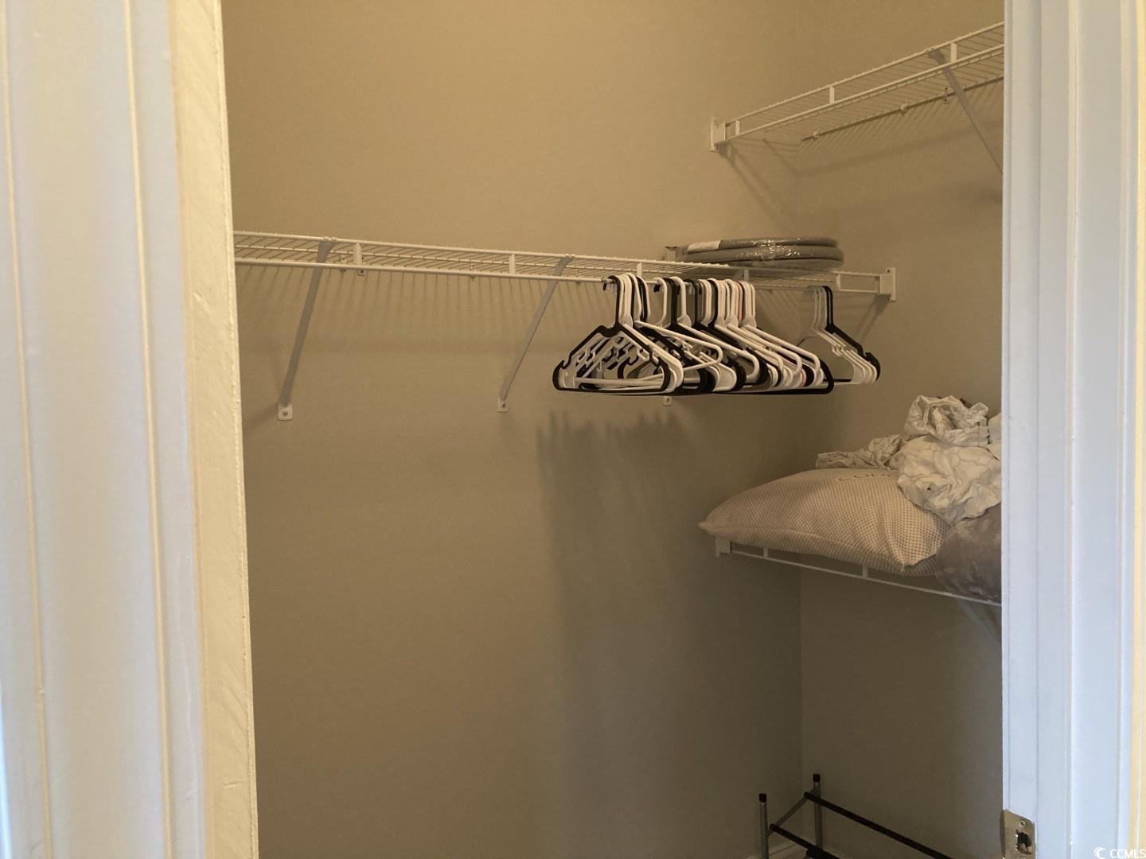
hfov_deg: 63.4
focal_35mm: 28
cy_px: 430
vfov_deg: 49.7
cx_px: 573
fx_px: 927
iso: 320
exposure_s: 1/60
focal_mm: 3.99
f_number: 1.8
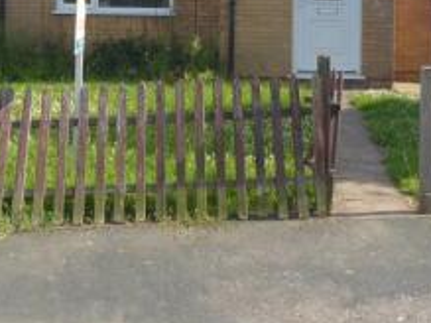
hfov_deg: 30.3
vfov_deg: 21.6
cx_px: 227
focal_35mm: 64
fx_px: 796
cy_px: -42
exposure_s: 1/500
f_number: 3.3
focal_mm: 4.3
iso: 80
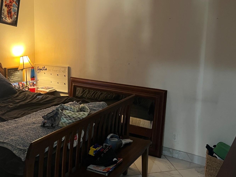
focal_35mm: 40
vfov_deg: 35.7
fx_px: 273
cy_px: 64
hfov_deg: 46.8
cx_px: 125
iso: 500
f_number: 1.6
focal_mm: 5.1
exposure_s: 1/40
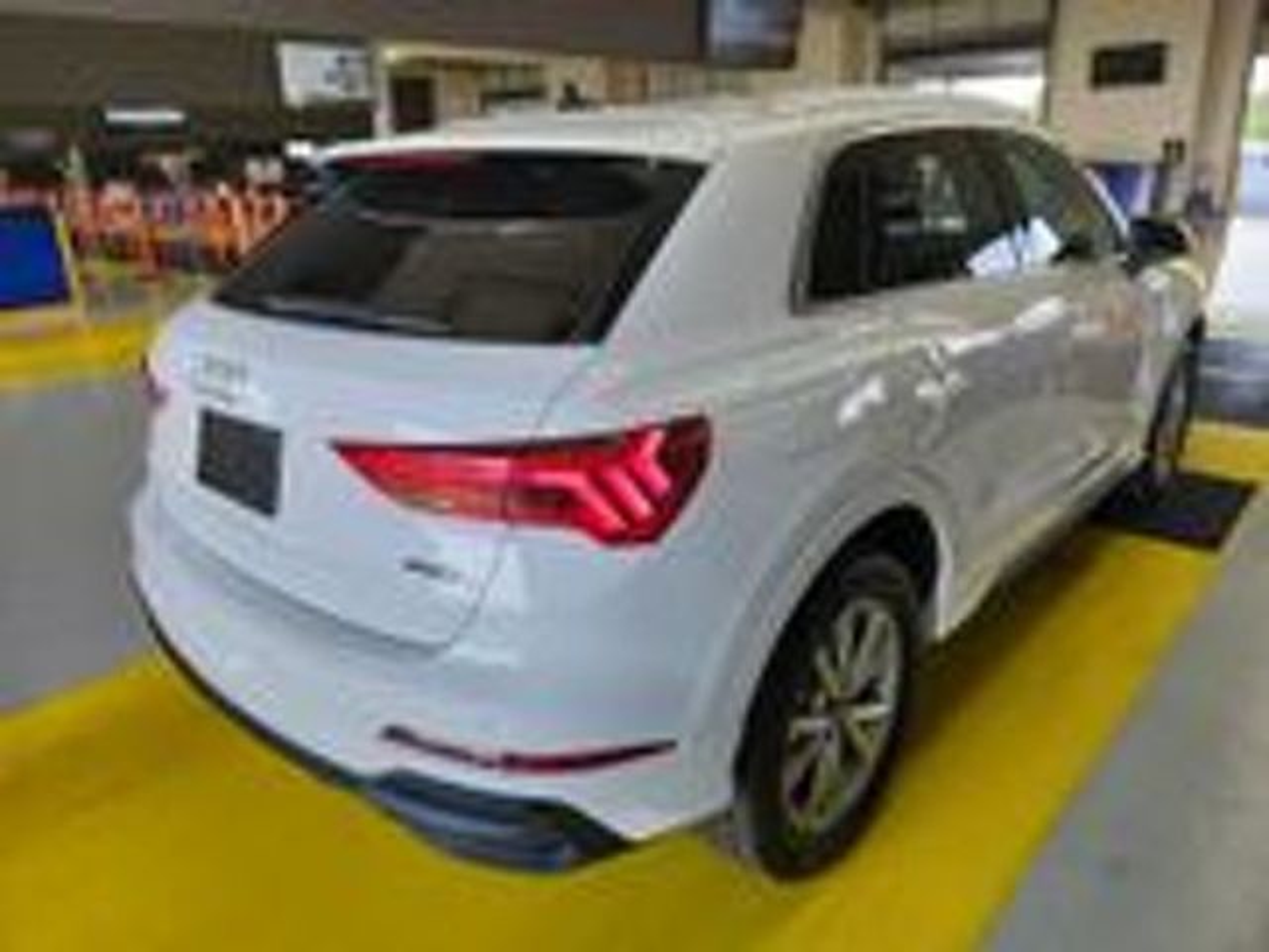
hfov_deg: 73.9
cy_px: 476
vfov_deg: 58.9
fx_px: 843
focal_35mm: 23
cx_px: 634
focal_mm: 5.4
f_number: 1.8
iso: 50
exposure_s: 1/168
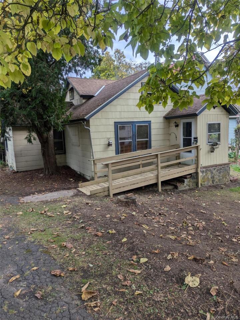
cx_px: 120
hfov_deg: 54.9
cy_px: 160
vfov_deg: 69.4
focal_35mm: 25
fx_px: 231
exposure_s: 1/143
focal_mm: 5.43
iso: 48
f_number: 1.89
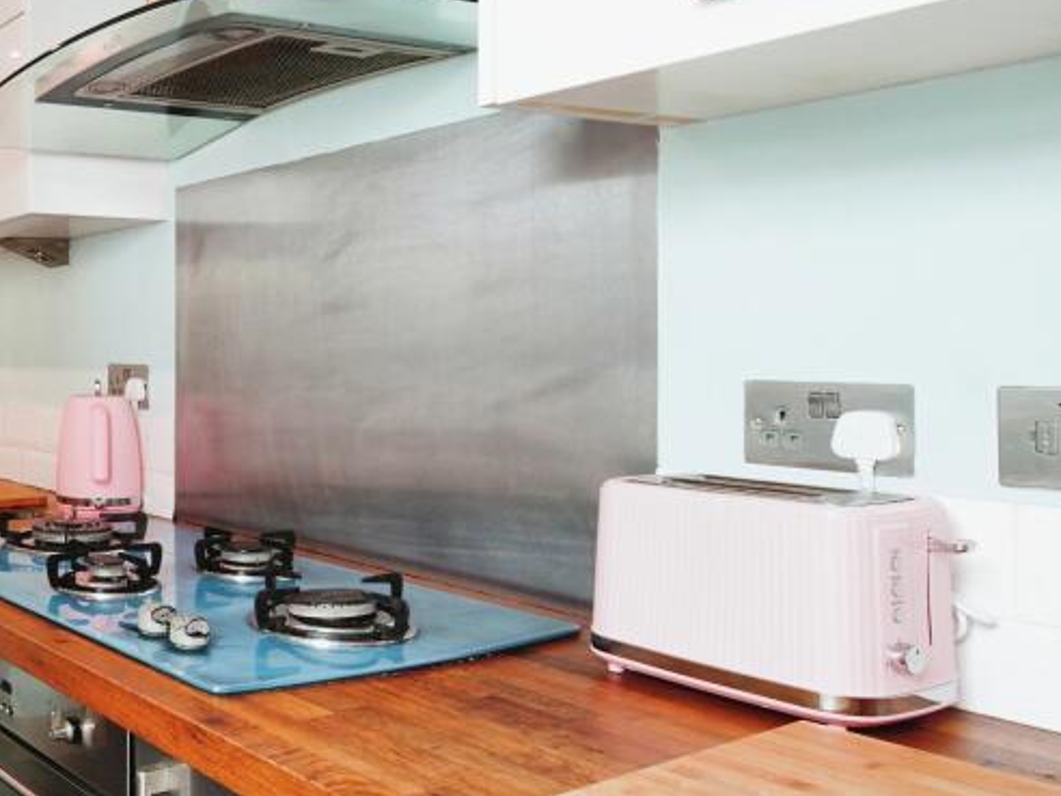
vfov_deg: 41.8
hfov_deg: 44.5
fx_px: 1042
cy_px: 361
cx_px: -35
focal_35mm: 34
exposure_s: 1/6
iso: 640
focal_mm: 17
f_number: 10
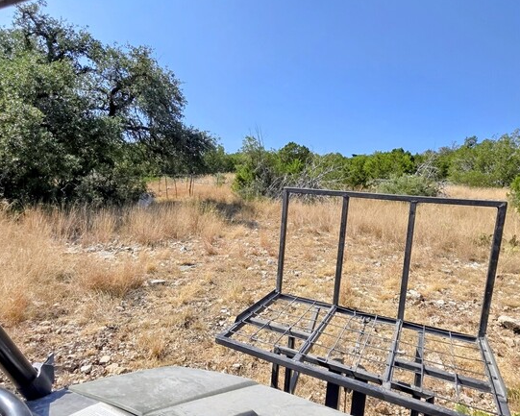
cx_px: 258
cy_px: 208
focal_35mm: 15
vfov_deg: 84.1
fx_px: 231
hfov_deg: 96.8
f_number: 1.9
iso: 40
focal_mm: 2.2
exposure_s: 1/2296
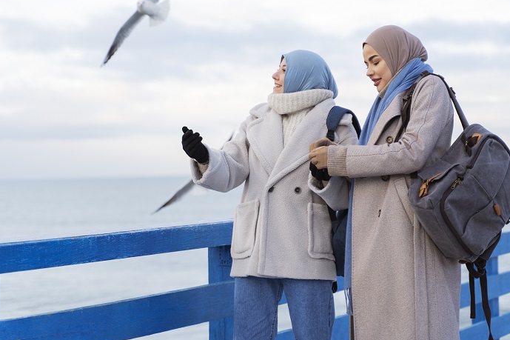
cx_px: 262
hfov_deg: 20.8
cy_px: 129
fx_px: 1388
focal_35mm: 98
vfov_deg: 13.9
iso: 200
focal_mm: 75
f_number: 2.8
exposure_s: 1/640
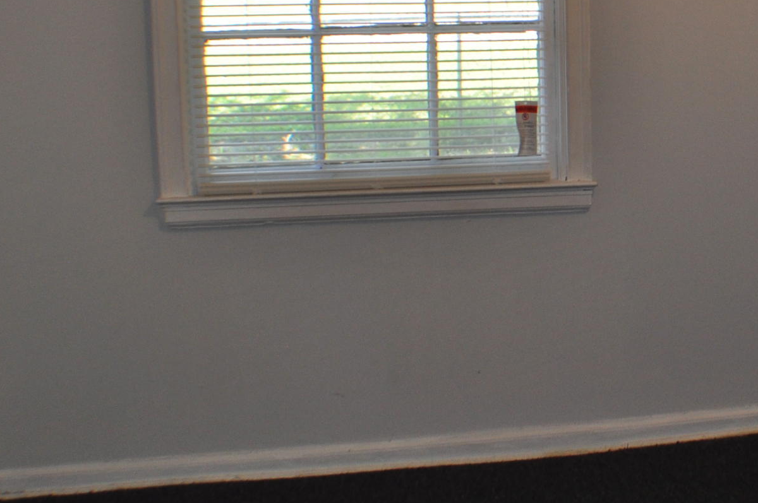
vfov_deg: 15.0
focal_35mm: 90
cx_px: 742
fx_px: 1893
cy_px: 59
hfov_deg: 21.9
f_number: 5.6
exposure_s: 1/60
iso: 320
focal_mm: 24
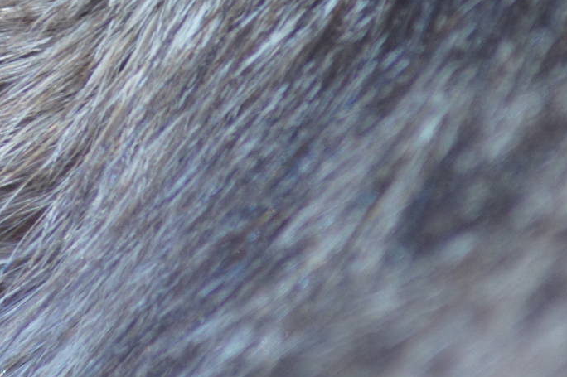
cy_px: 34
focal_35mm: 983
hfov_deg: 2.1
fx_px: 15471
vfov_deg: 1.4
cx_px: -41
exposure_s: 1/80
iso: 800
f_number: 5.6
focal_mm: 280
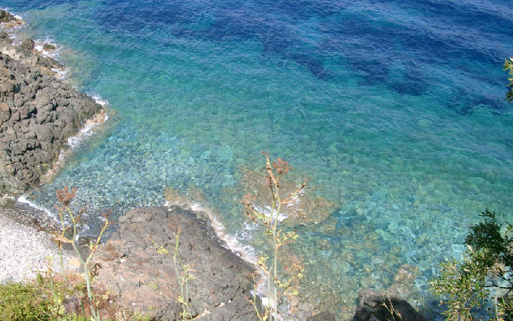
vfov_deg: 24.0
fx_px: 755
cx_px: 254
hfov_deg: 37.5
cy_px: 185
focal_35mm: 54
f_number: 5.8
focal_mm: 10.2
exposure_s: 1/320
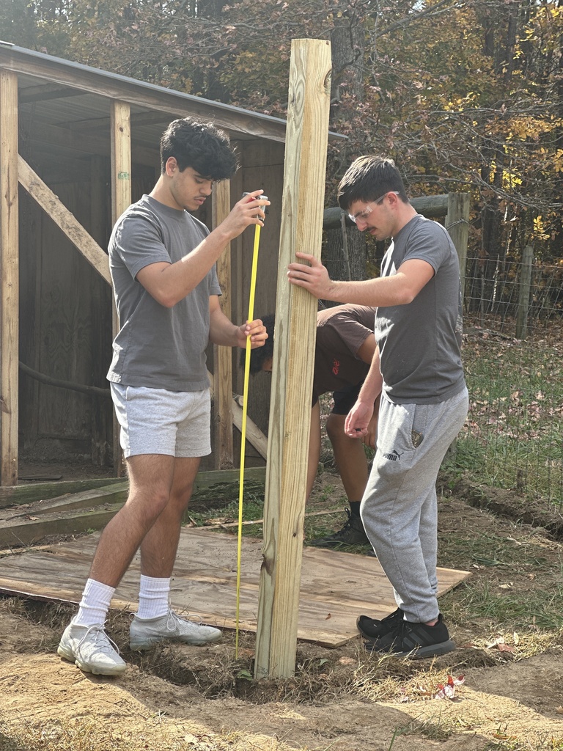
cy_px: 376
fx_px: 1670
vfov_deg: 25.3
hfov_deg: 19.1
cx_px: 282
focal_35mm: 77
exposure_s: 1/153
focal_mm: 9
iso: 20
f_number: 2.8
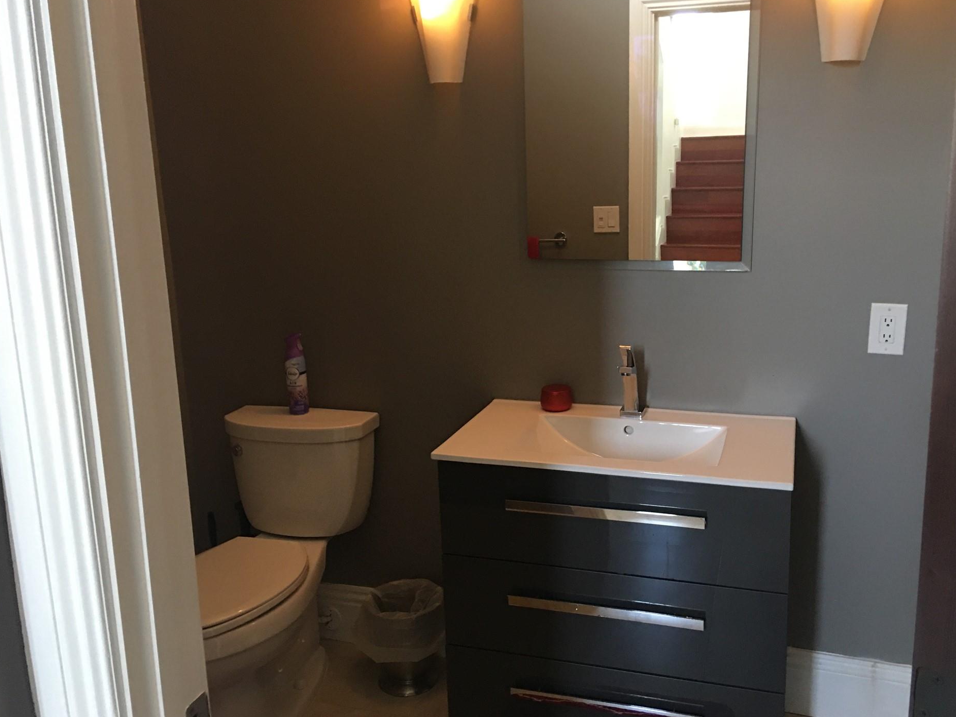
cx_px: 521
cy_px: 339
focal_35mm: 32
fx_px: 884
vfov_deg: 44.1
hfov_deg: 56.7
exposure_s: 1/10
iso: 80
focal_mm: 4.15
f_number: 2.2
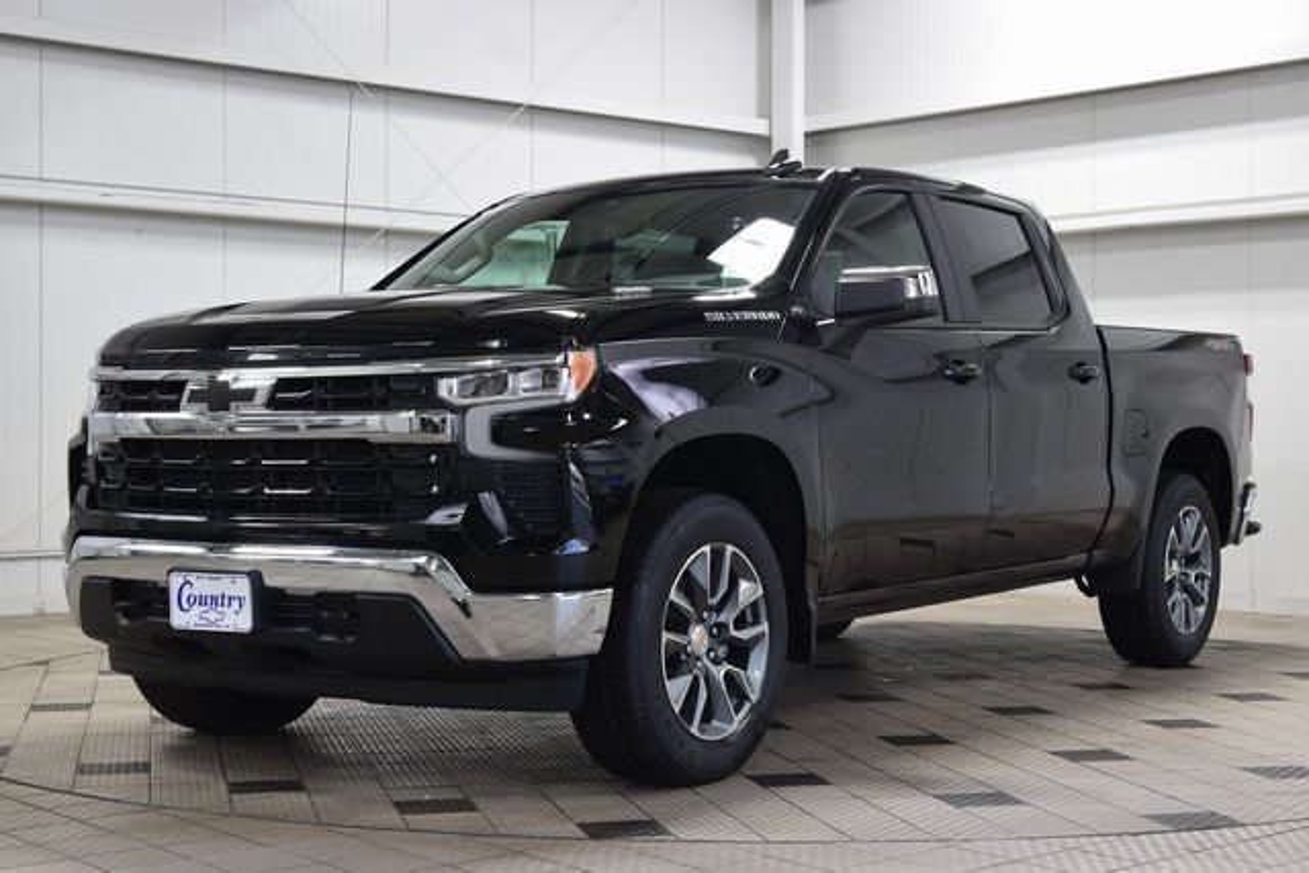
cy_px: 436
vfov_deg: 23.8
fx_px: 2073
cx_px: 654
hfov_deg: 35.0
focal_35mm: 57
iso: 450
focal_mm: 38
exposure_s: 1/15
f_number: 6.3
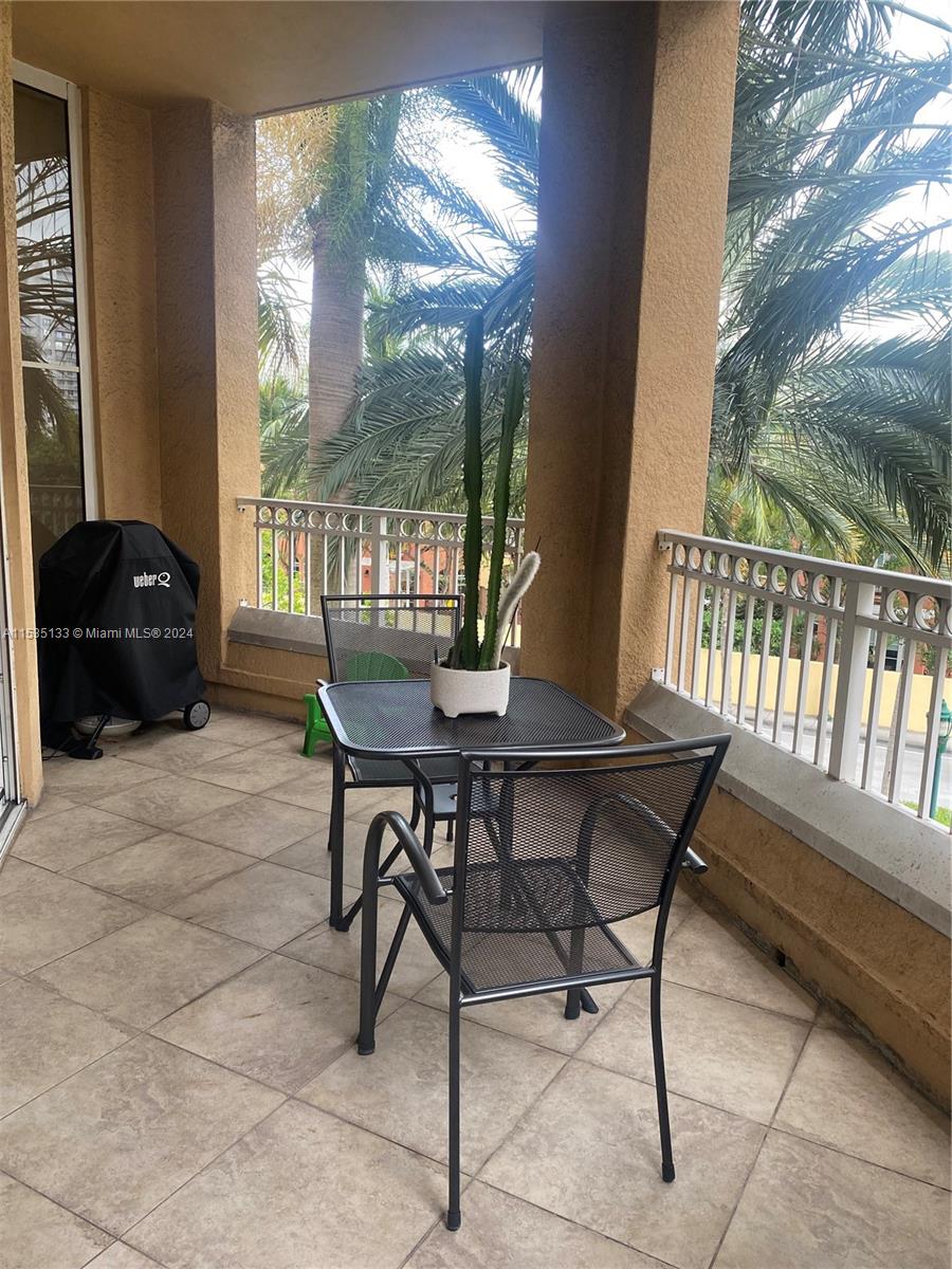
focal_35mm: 26
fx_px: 953
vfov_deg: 67.3
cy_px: 634
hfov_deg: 53.1
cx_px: 476
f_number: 1.8
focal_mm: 4.25
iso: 100
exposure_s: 1/121
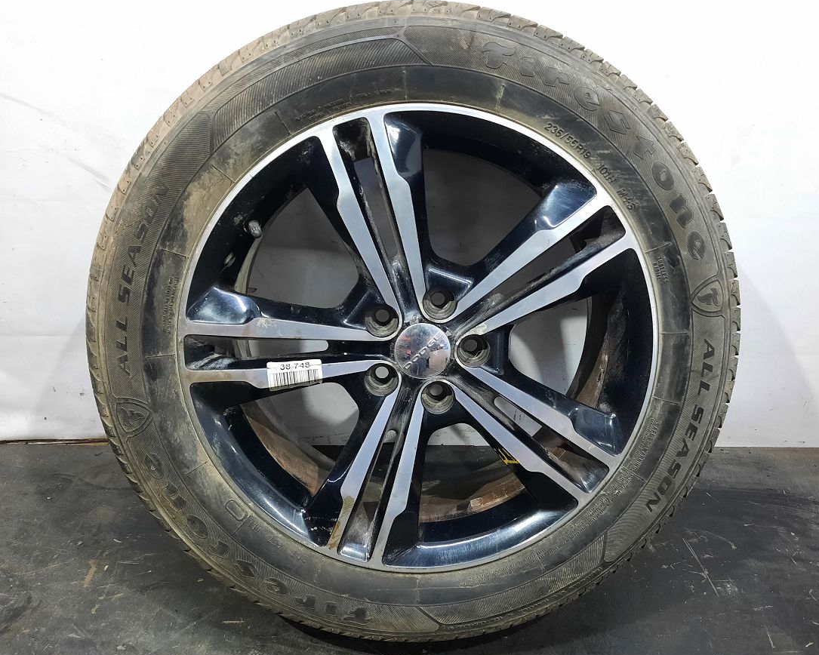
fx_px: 654
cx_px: 441
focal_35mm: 27
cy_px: 328
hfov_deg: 64.0
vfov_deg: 53.2
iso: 400
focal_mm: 4.6
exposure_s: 1/50
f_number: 2
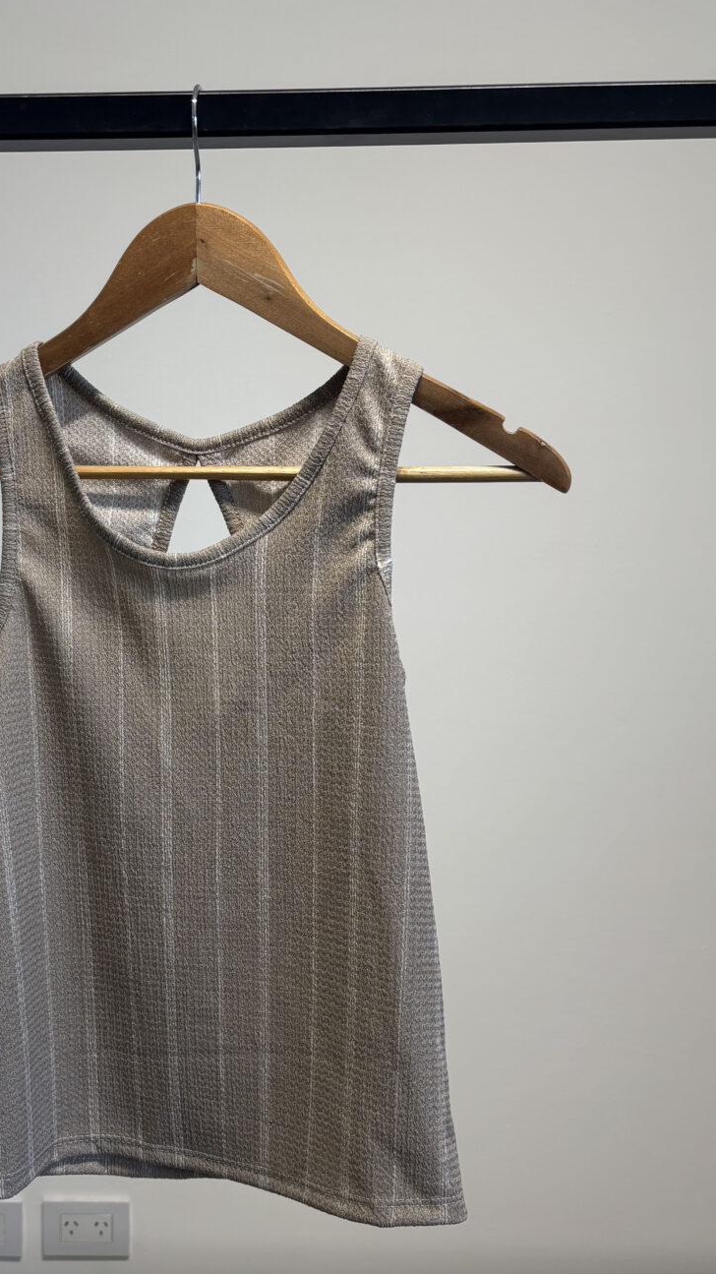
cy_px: 696
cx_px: 230
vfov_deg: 56.5
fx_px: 1182
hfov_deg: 33.4
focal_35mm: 35
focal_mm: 5.96
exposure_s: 1/100
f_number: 1.6
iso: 40
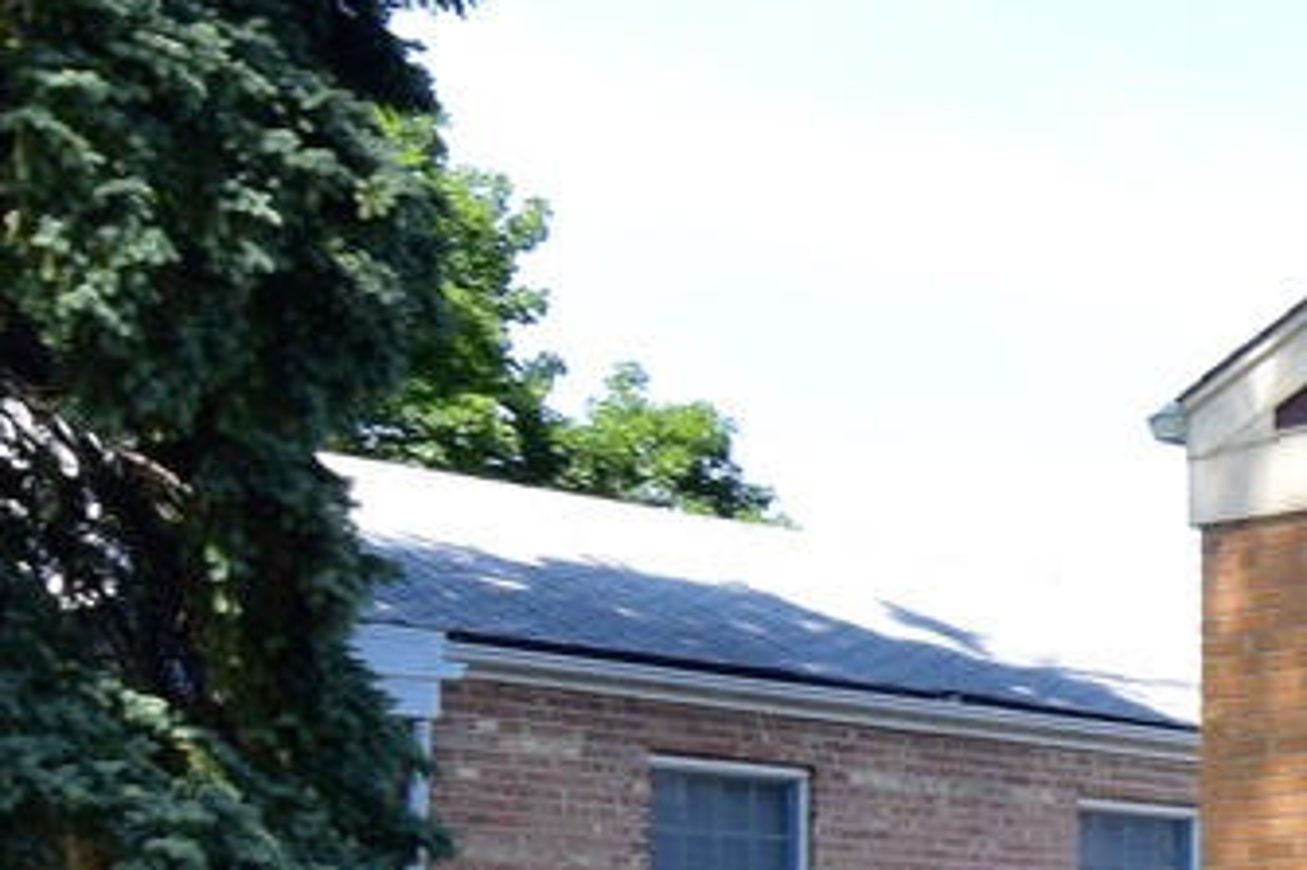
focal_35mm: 87
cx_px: 2224
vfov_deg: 15.3
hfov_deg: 19.0
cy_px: 975
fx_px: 3157
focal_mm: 12
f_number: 9
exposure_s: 1/160
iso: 400
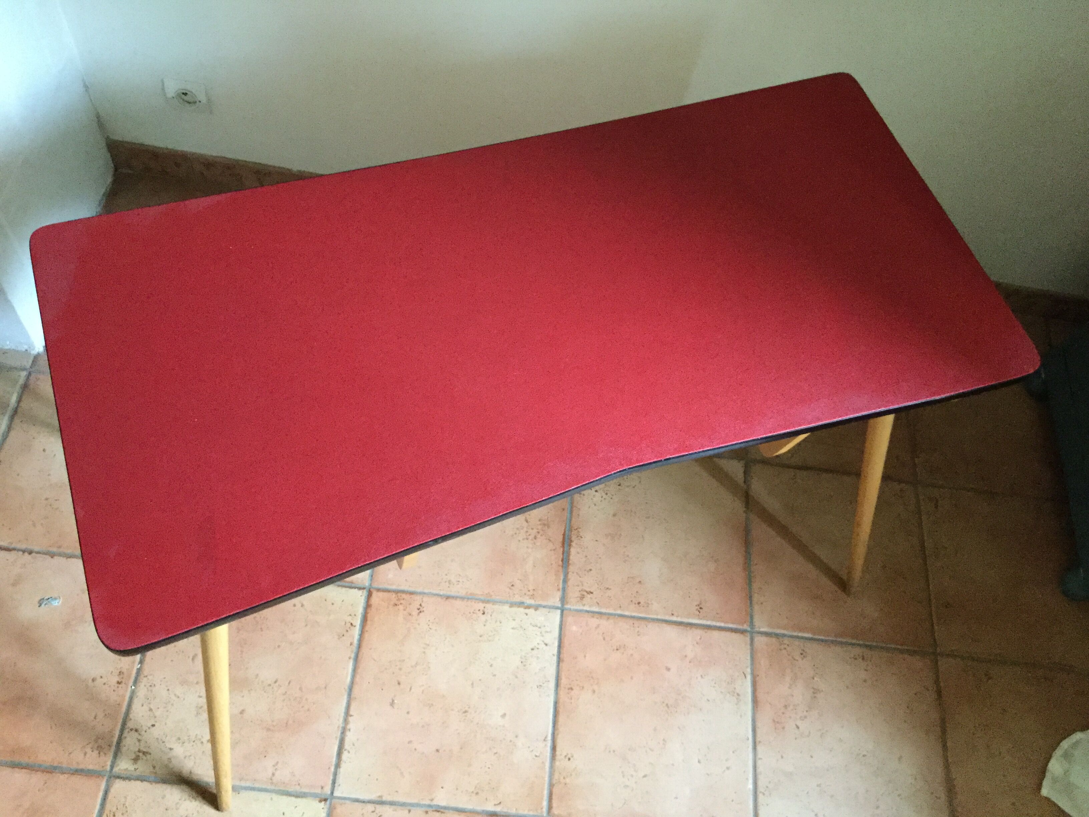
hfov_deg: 58.4
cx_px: 544
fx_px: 975
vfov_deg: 45.4
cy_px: 408
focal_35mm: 31
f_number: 2.4
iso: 250
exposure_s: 1/17
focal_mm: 3.3
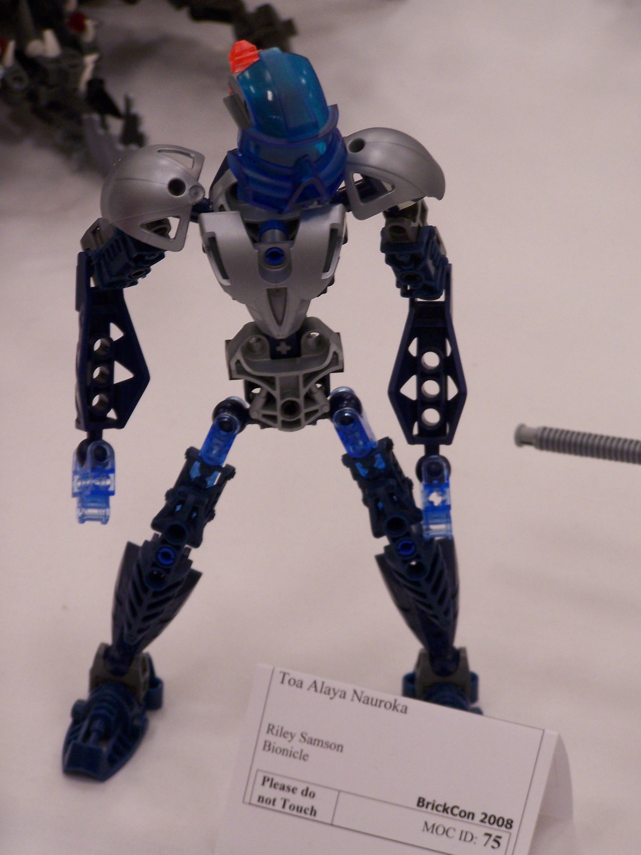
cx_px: 320
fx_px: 3926
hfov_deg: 9.3
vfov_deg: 12.4
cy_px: 428
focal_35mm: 159
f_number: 3.2
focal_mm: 26.4
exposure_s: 1/40
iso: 140
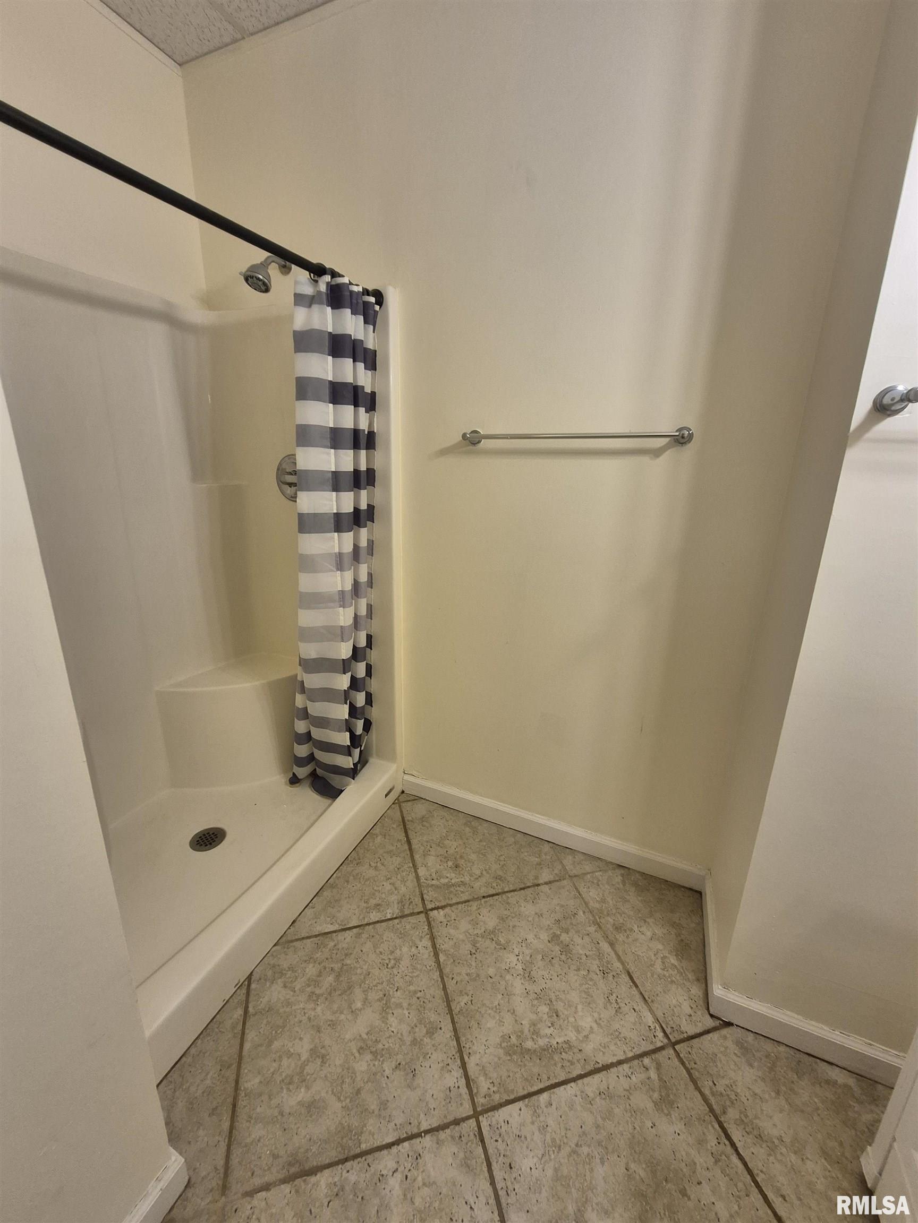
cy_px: 612
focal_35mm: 13
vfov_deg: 106.2
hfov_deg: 89.9
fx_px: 460
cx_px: 459
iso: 100
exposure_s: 1/60
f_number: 2.2
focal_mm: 1.74
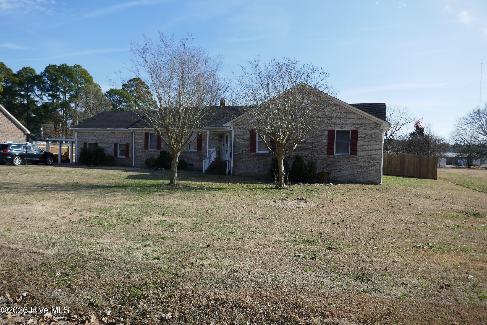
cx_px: 244
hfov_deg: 71.5
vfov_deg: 51.3
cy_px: 162
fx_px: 338
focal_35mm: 25
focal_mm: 9.1
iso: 125
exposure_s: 1/2000
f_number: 2.8
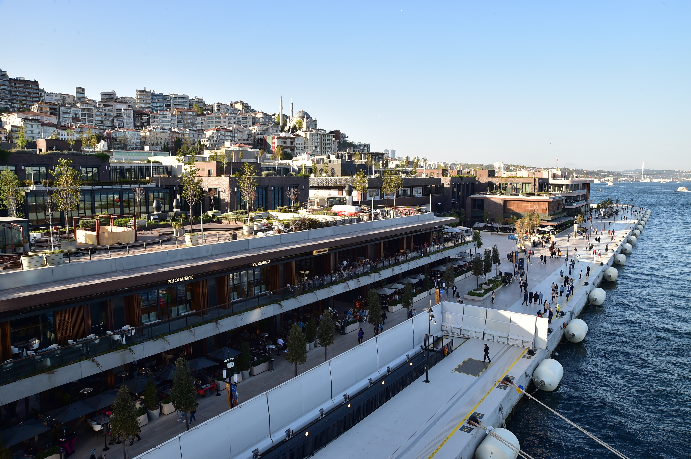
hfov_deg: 73.8
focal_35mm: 24
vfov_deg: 53.0
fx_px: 460
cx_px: 346
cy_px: 230
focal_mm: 24
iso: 400
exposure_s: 1/125
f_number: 13
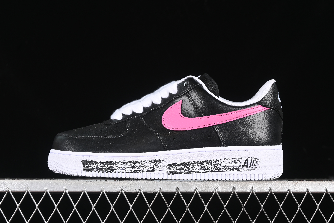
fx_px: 696
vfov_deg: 18.2
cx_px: 167
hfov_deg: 27.0
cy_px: 112
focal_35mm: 75
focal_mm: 50
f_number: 6.3
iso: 160
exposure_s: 1/50
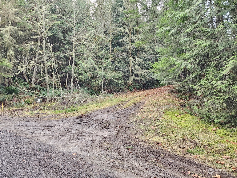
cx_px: 118
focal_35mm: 23
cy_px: 89
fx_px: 157
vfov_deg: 58.9
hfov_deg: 73.9
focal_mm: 6.4
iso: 200
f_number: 1.8
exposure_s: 1/180
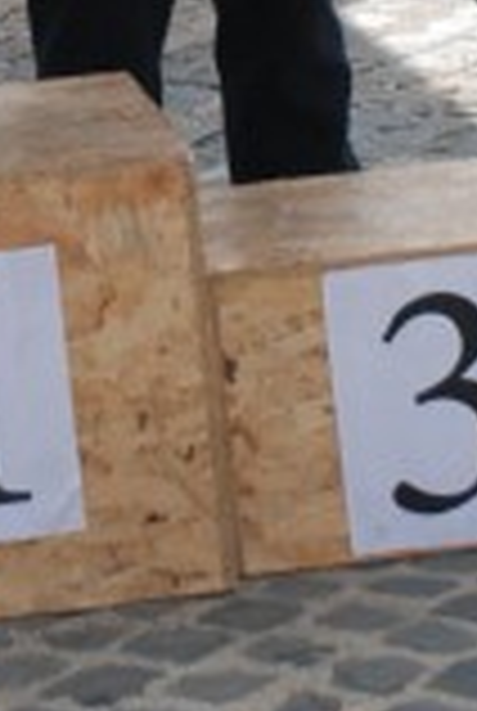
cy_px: -432
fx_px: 5402
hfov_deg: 5.0
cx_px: -164
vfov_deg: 7.4
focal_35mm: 273
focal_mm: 48
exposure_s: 1/1600
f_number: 6.3
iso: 1000
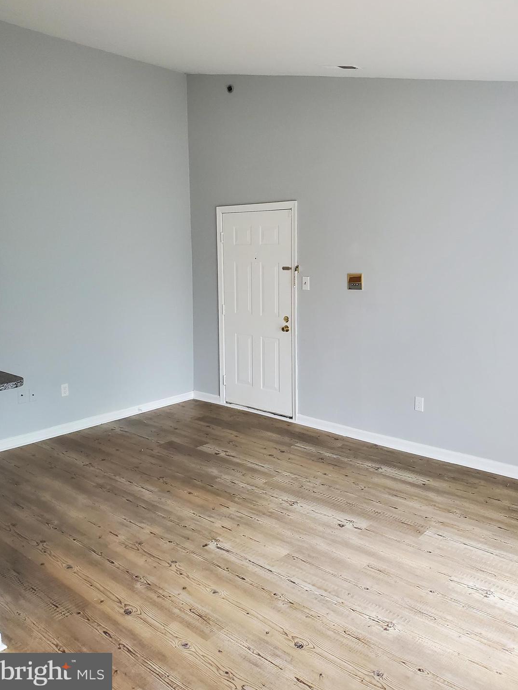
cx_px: 270
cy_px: 321
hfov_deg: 49.7
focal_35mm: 28
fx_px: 558
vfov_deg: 63.4
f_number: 2.4
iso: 320
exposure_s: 1/120
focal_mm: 4.3
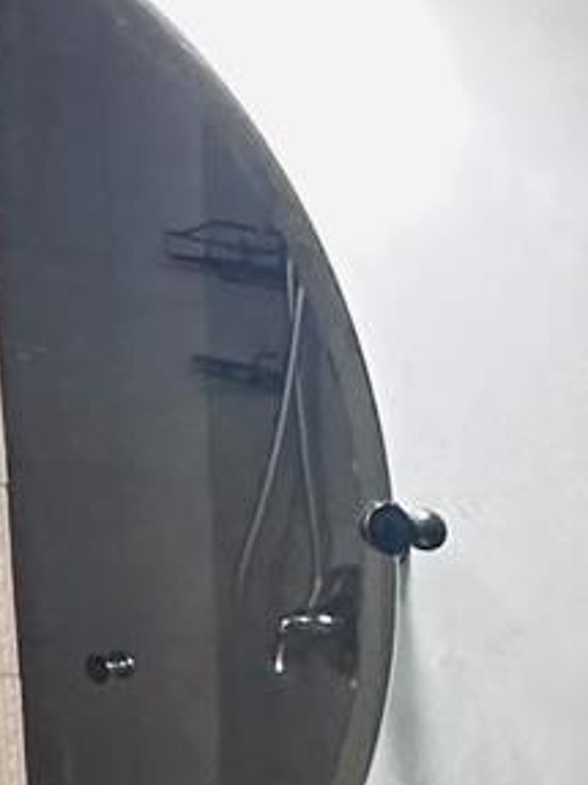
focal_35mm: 100
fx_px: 2267
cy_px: 1264
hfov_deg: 11.9
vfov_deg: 17.2
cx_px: 1425
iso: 250
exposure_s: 1/60
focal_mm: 2.22
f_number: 2.2
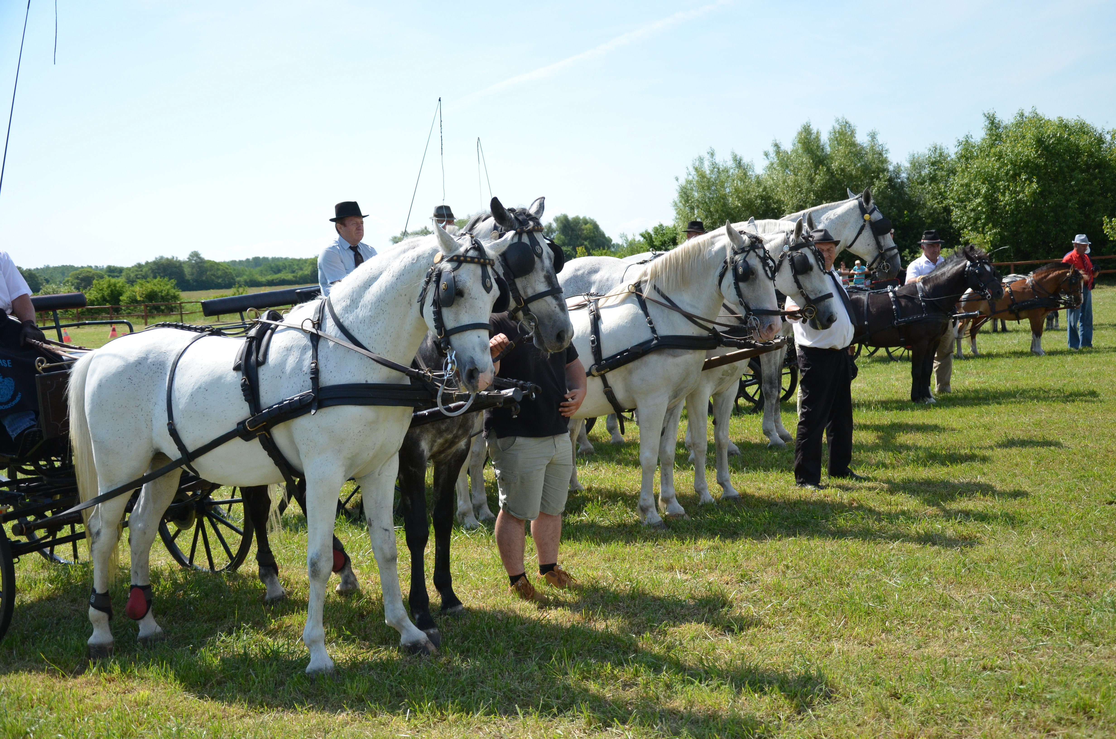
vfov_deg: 31.8
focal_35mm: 42
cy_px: 370
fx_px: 1299
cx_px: 558
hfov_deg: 46.5
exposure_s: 1/4000
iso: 800
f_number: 5
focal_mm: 28
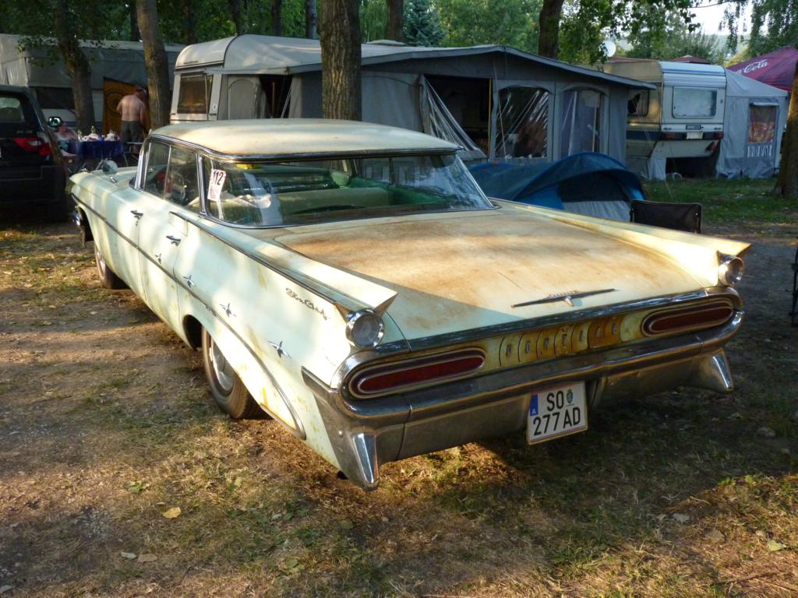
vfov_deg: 41.8
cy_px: 299
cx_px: 399
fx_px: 784
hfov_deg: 54.0
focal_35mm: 34
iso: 400
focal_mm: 6.1
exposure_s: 1/500
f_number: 3
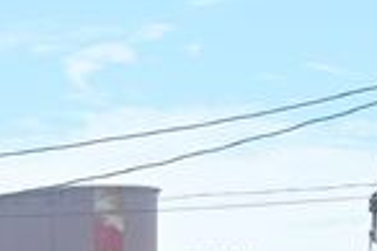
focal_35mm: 493
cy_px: 464
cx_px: -137
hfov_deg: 4.2
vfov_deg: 2.8
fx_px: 5157
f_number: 7.1
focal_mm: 120
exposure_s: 1/125
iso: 100
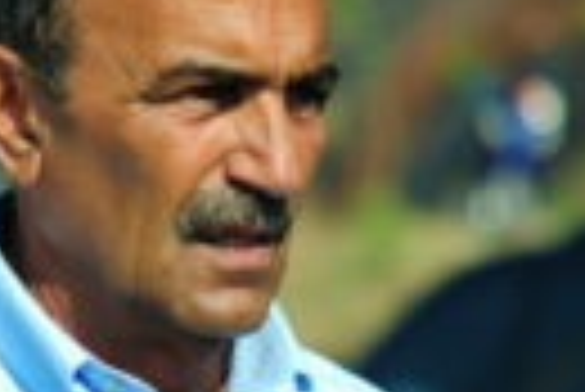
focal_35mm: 329
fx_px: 5352
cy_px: 225
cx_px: 252
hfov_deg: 6.3
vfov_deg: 4.2
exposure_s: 1/1600
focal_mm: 70
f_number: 2.8
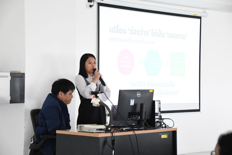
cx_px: 116
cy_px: 78
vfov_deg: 14.7
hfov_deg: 21.9
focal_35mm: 93
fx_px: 599
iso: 2000
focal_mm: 62
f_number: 5
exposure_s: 1/80
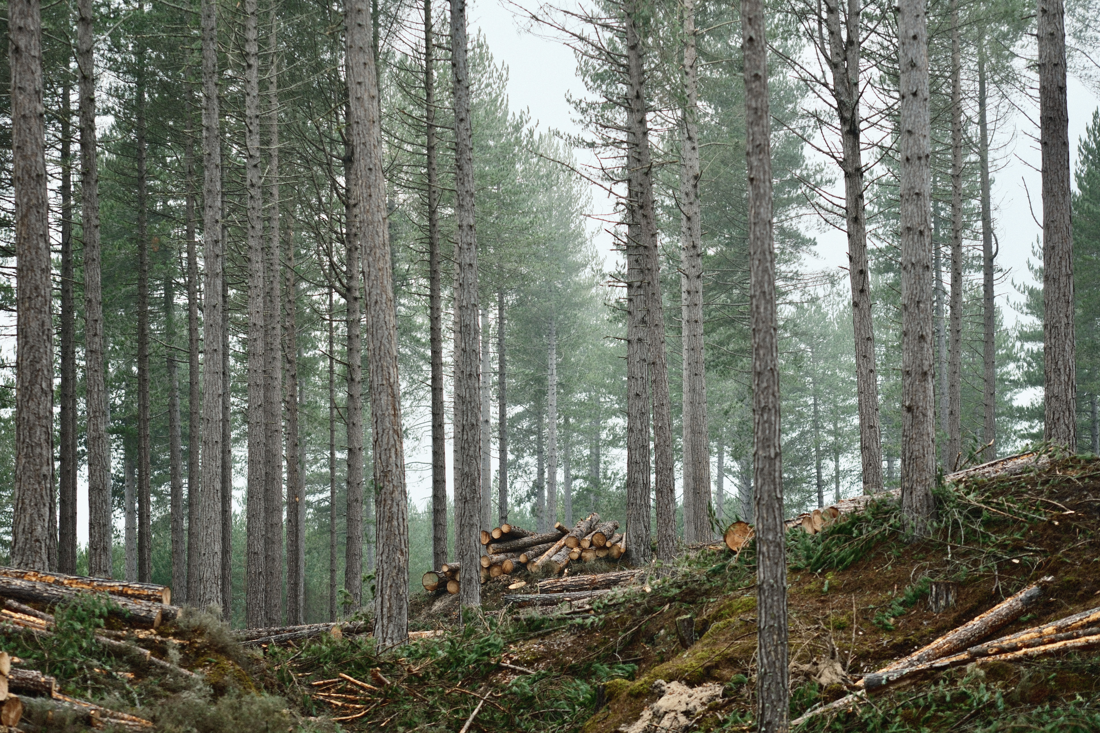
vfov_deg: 10.2
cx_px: 550
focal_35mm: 135
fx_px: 4125
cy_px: 366
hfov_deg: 15.2
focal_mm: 90
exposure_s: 1/125
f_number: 2
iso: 250
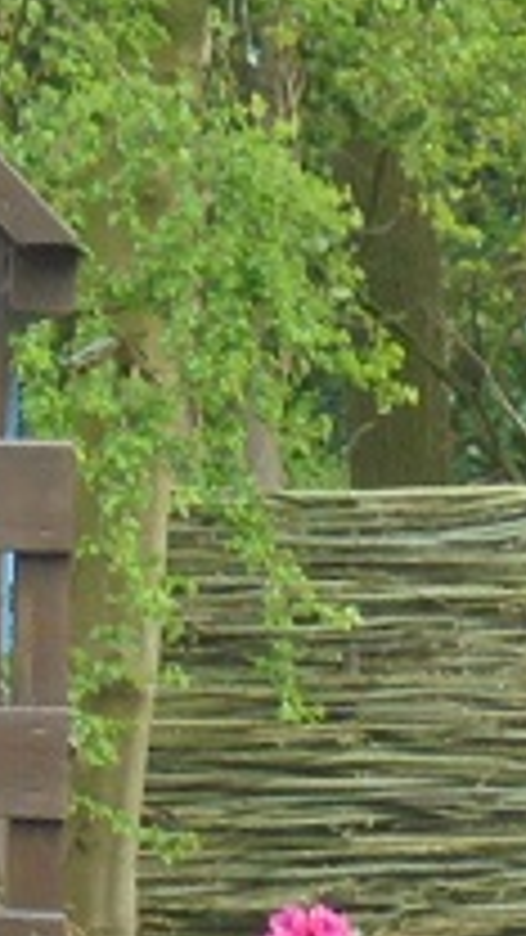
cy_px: 369
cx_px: -715
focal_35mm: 231
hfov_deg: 5.1
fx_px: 5728
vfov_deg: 9.3
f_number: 4.5
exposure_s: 1/80
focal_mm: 7.8
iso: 100
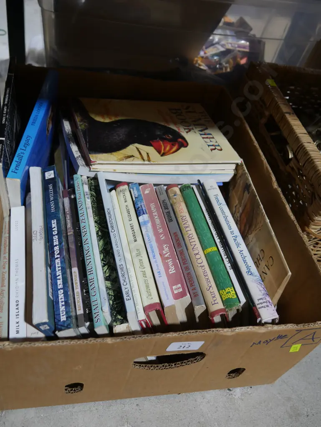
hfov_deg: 44.2
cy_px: 214
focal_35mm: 32
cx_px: 160
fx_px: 395
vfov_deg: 56.8
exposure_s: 1/60
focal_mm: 16
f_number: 3.6
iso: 320
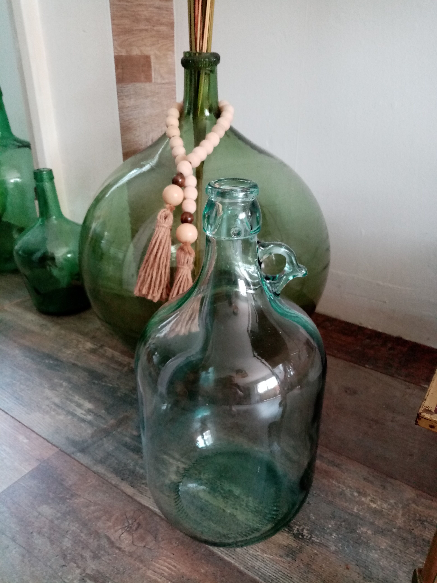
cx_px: 218
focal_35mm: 26
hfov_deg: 53.1
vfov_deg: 67.3
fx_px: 438
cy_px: 292
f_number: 1.8
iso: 329
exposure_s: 1/33.3
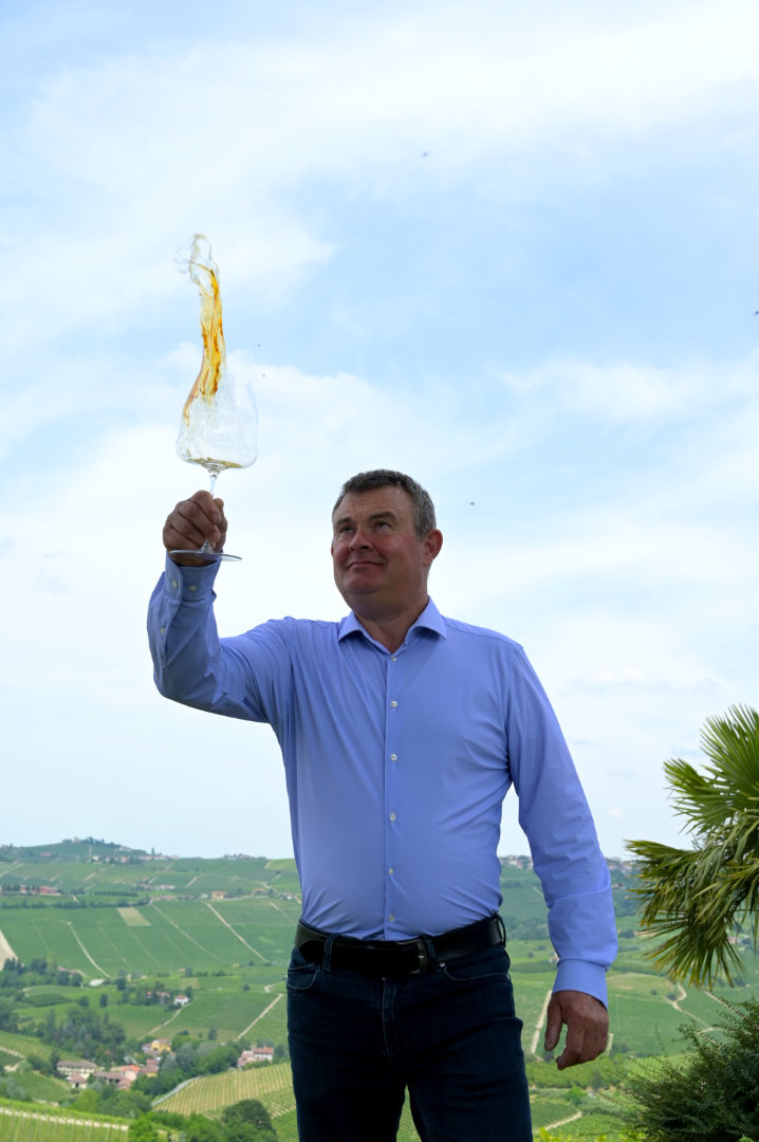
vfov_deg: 48.5
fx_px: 1267
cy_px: 571
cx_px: 380
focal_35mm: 40
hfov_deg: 33.3
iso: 320
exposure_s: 1/500
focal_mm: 40
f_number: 8
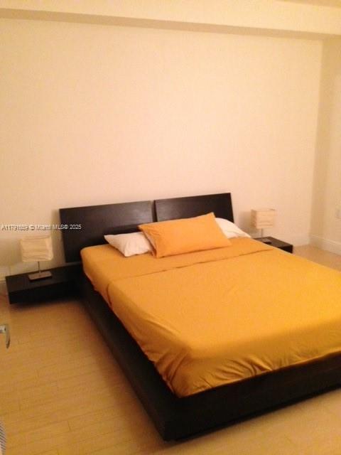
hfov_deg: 42.9
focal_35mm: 33
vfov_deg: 55.4
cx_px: 170
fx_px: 433
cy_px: 228
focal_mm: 4.12
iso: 640
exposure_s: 1/15
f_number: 2.4
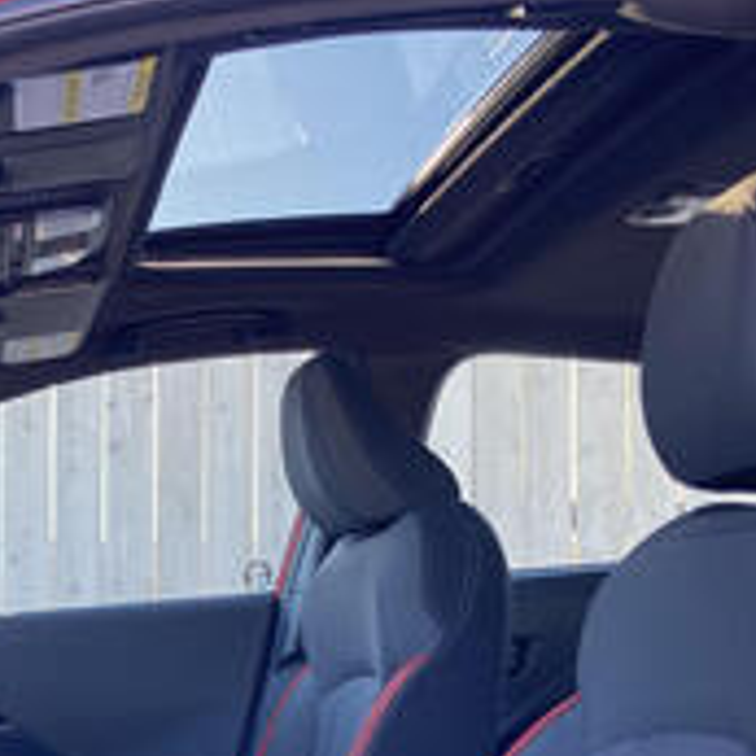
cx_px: 101
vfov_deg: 27.8
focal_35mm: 60
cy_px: 636
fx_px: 1483
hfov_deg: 27.7
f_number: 1.8
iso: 50
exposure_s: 1/121
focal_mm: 3.99
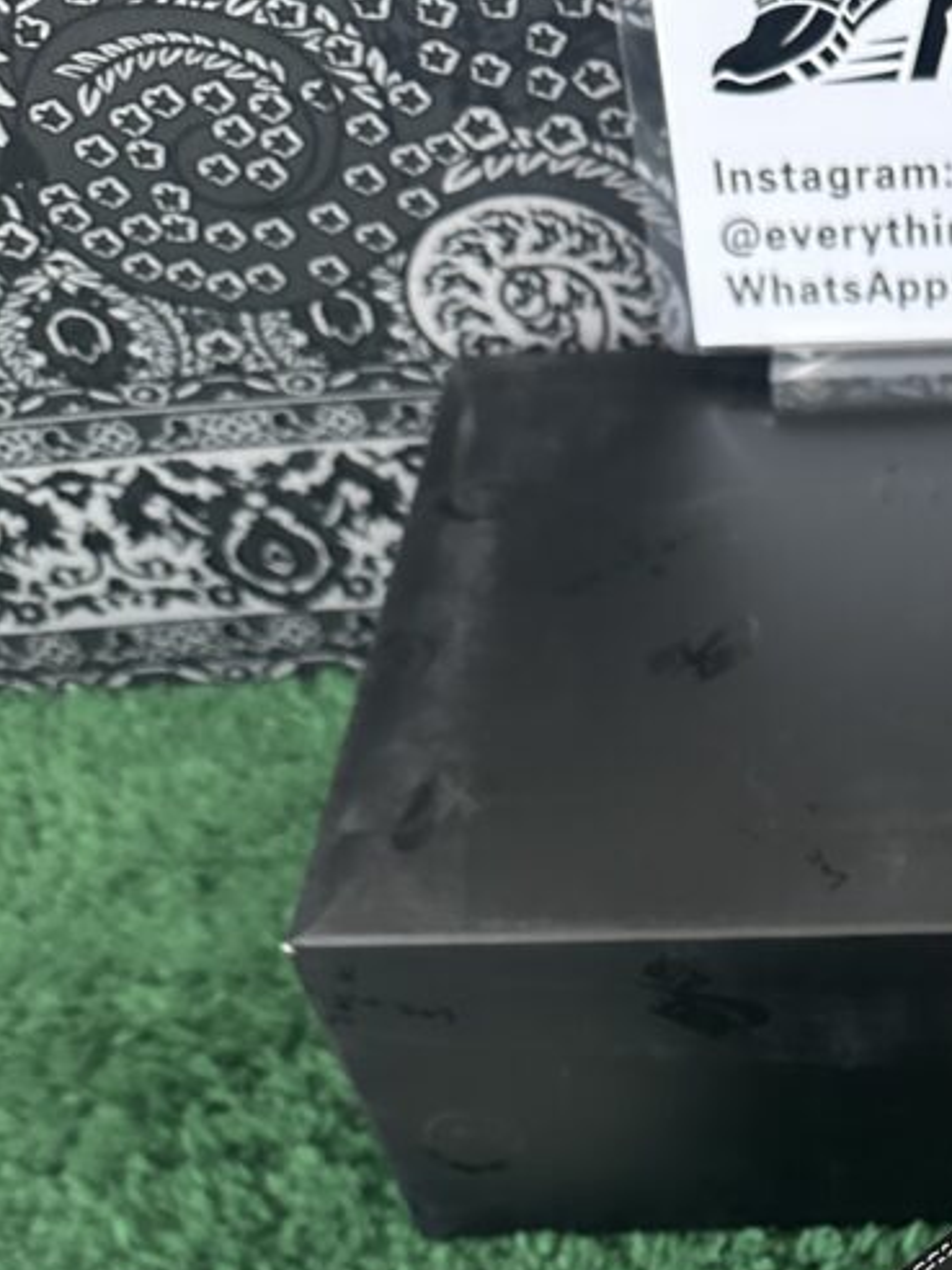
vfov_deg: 35.2
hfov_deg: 27.2
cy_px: 1221
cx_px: 986
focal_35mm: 50
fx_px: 1833
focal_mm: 6.86
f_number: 1.78
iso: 1000
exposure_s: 1/33
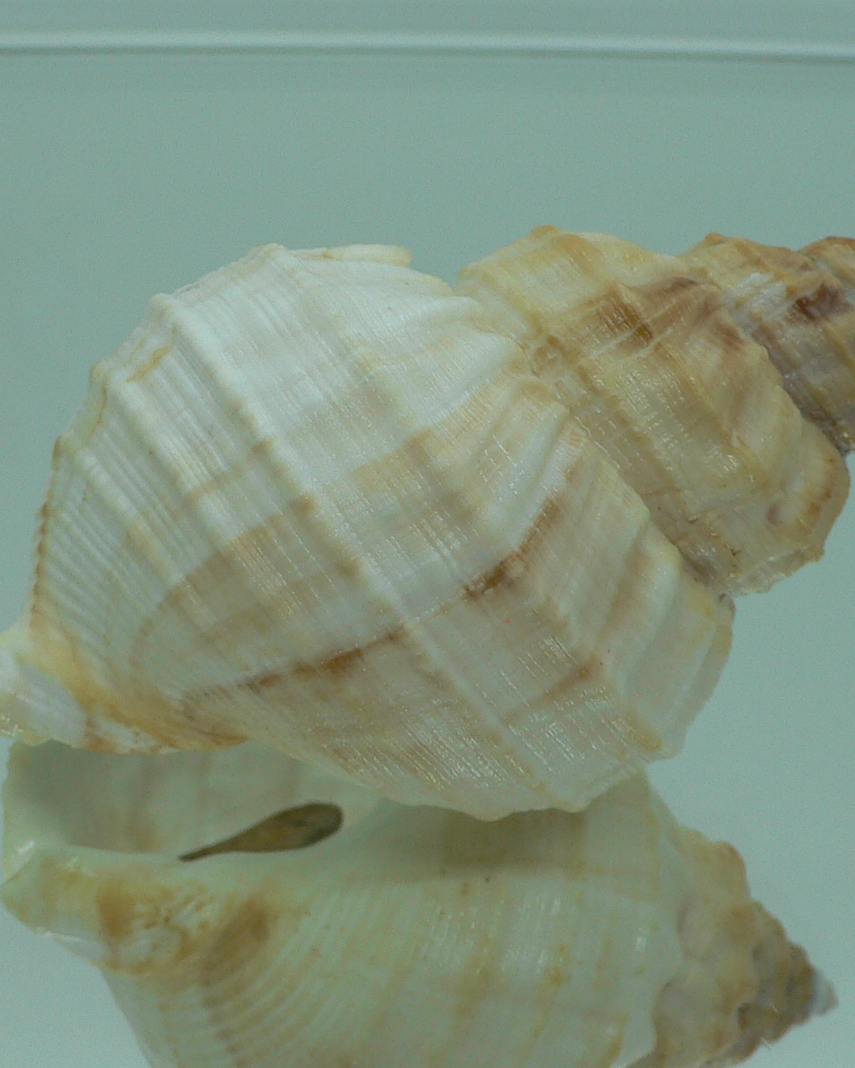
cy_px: 489
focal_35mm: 58
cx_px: 407
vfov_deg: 32.5
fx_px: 1834
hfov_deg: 26.2
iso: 80
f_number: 2.8
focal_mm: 4.6
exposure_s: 1/80
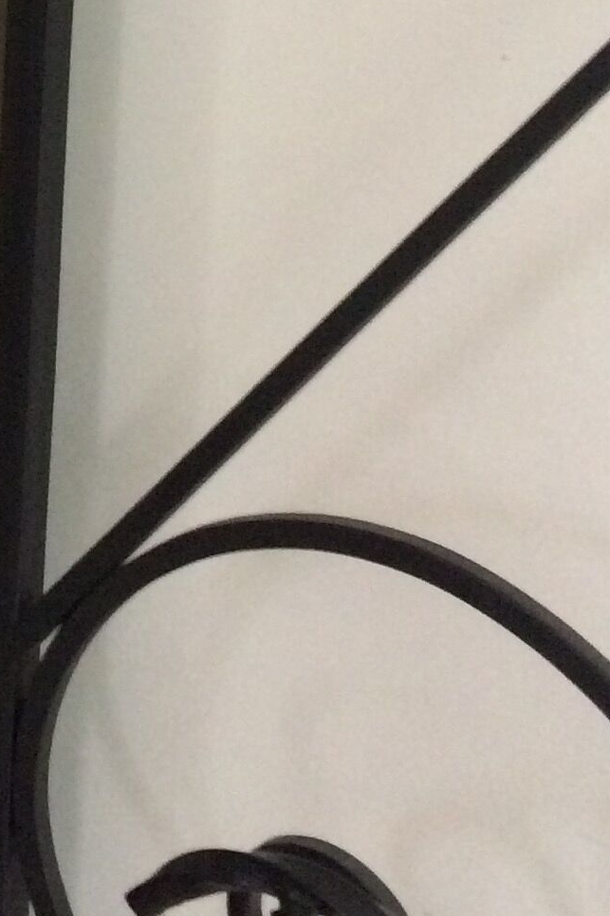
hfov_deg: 12.8
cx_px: -261
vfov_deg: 19.2
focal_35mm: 102
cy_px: -90
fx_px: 2593
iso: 320
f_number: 2.2
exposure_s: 1/33
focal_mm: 4.15
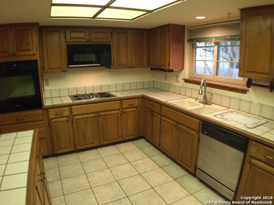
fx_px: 230
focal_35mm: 29
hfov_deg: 61.7
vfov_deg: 48.2
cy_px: 102
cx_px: 137
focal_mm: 4.15
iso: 125
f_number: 2.2
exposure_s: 1/30
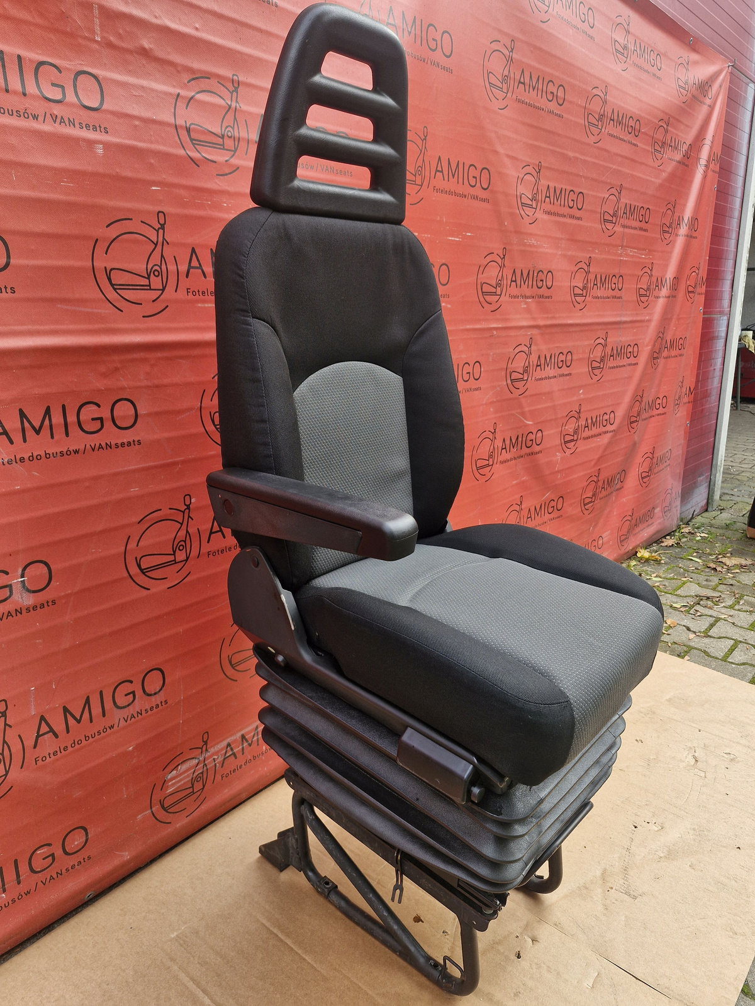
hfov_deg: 58.9
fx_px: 669
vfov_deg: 73.9
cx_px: 378
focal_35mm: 23
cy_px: 503
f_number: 1.8
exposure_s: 1/205
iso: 50
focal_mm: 5.54
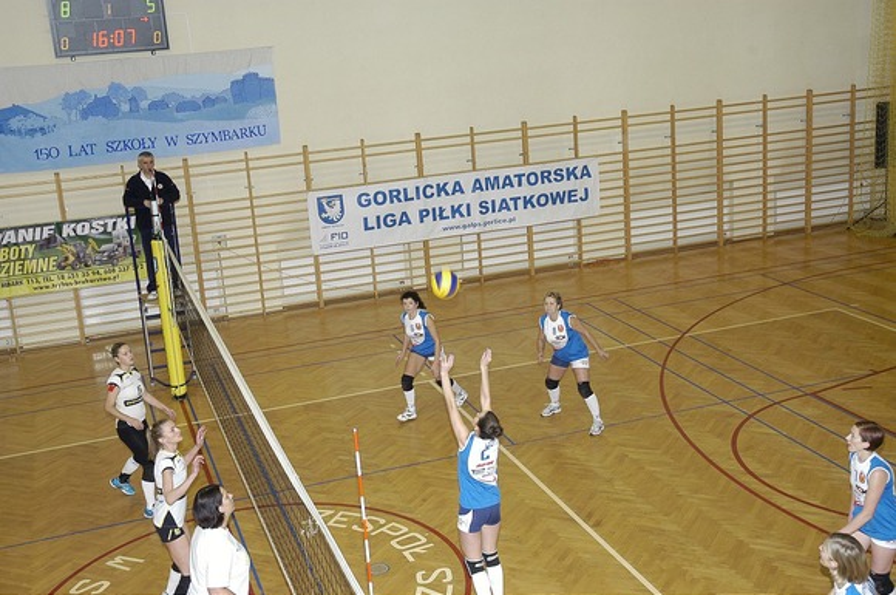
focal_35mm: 46
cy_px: 298
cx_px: 448
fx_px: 1156
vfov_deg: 28.9
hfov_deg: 42.4
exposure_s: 1/100
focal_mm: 31
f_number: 4
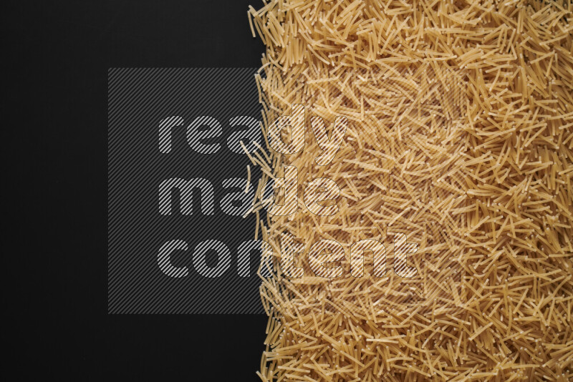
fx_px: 796
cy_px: 191
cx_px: 286
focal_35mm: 50
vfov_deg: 27.0
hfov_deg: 39.6
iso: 160
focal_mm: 50
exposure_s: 1/100
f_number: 8
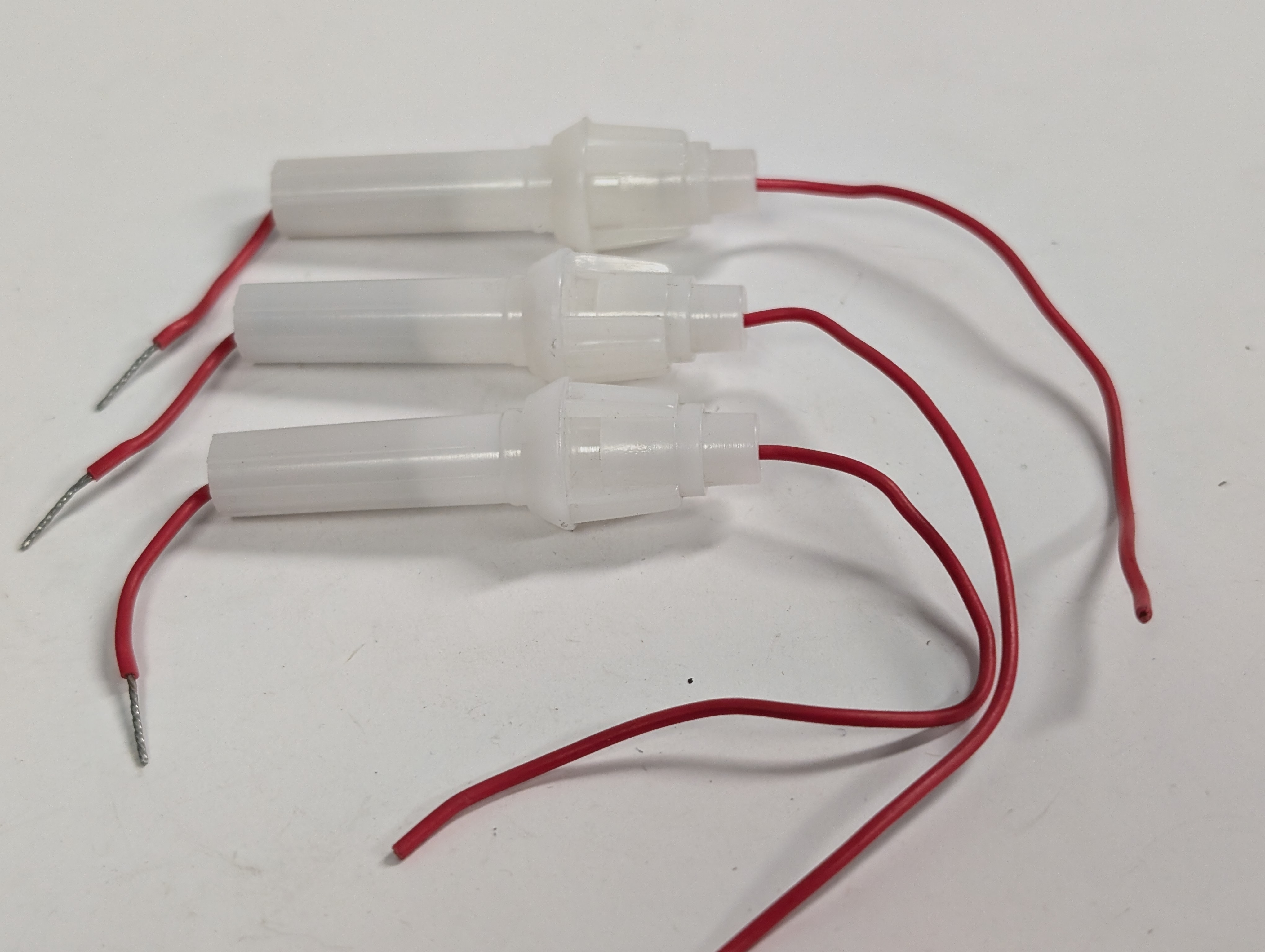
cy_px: 476
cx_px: 632
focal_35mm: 49
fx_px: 1793
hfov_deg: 38.9
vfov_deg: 29.7
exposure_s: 1/120
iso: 174
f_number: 1.68
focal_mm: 6.9
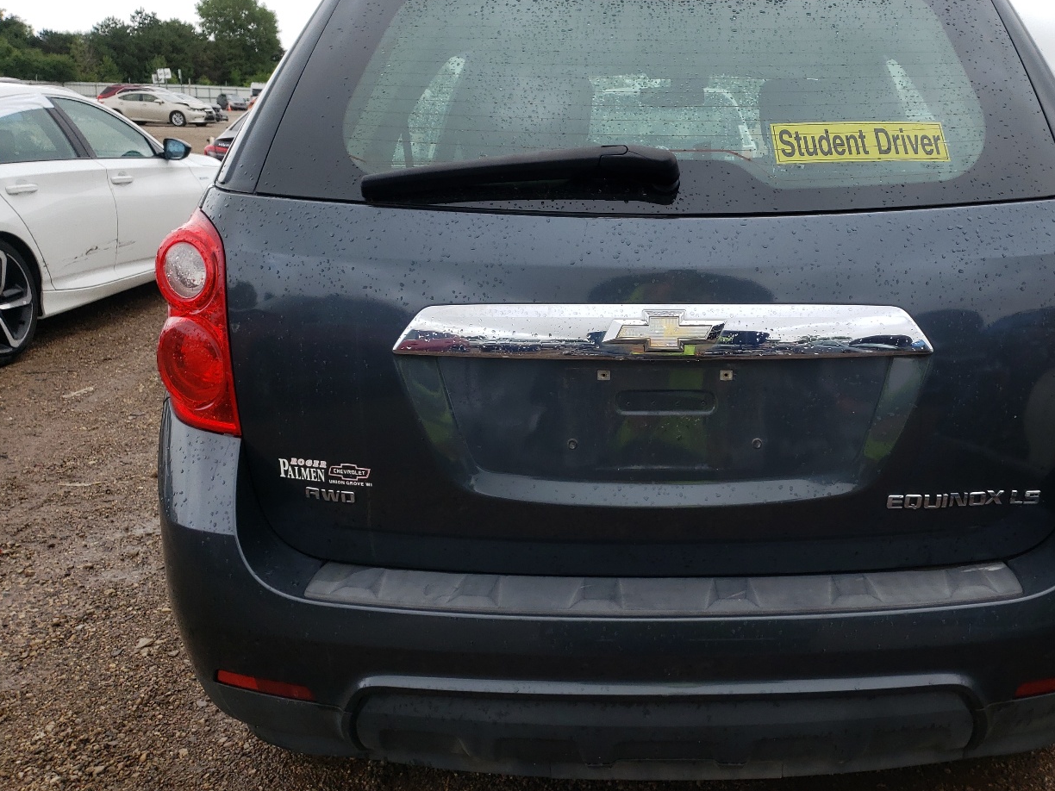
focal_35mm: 34
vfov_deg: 41.7
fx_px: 1036
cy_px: 349
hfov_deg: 53.1
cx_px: 684
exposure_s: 1/625
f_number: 1.5
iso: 50
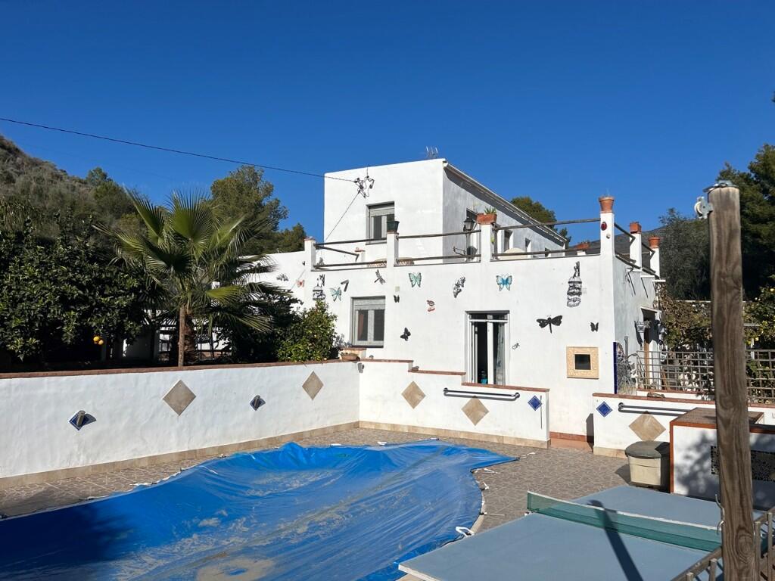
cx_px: 388
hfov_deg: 67.3
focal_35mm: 26
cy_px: 290
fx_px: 582
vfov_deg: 53.1
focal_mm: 5.7
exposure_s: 1/14286
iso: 50
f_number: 1.5
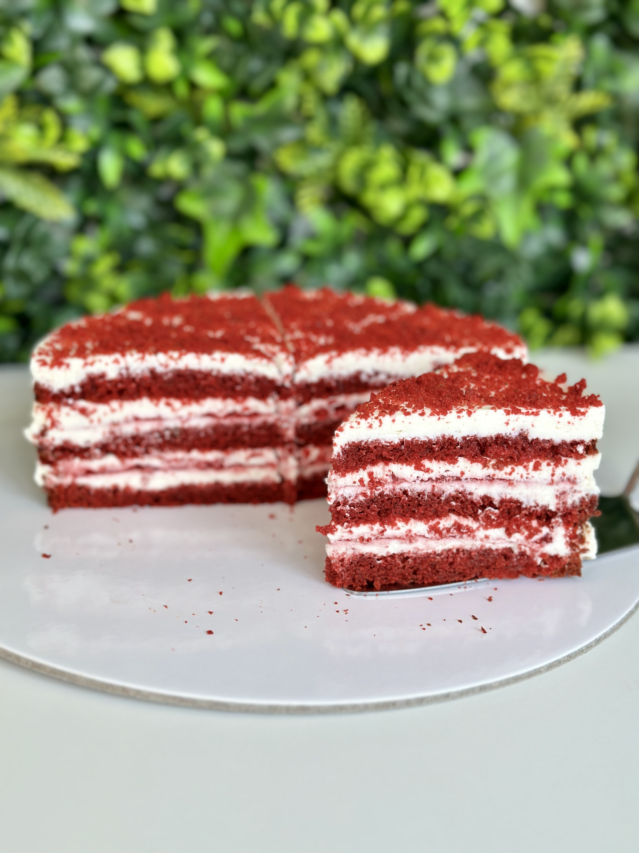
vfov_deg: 39.7
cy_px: 426
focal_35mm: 48
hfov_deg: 30.3
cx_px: 320
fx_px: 1181
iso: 100
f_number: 1.78
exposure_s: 1/135
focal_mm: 6.86
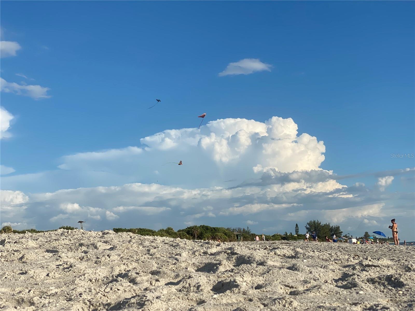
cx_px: 208
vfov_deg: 28.0
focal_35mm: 52
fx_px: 623
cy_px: 156
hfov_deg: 36.8
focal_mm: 6
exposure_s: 1/2283
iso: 20
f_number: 2
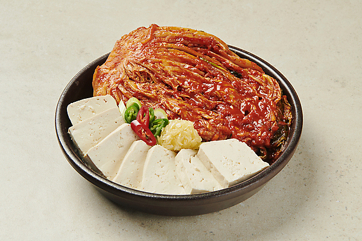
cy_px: 120
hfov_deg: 28.8
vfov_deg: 19.5
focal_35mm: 70
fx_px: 704
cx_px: 181
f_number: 16
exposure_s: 1/125
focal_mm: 70
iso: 64
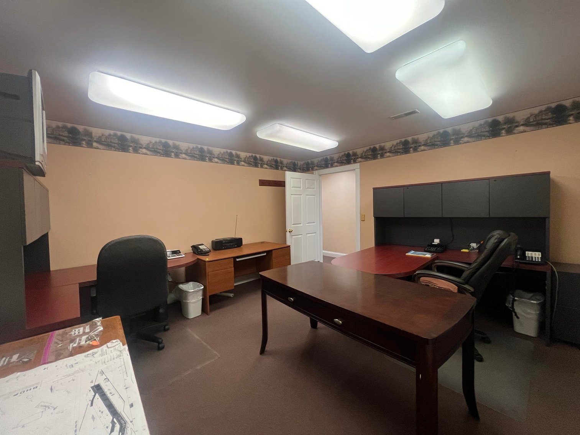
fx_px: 218
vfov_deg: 89.9
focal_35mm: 13
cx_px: 290
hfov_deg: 106.2
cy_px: 218
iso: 320
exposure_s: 1/60
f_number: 1.8
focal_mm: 1.57
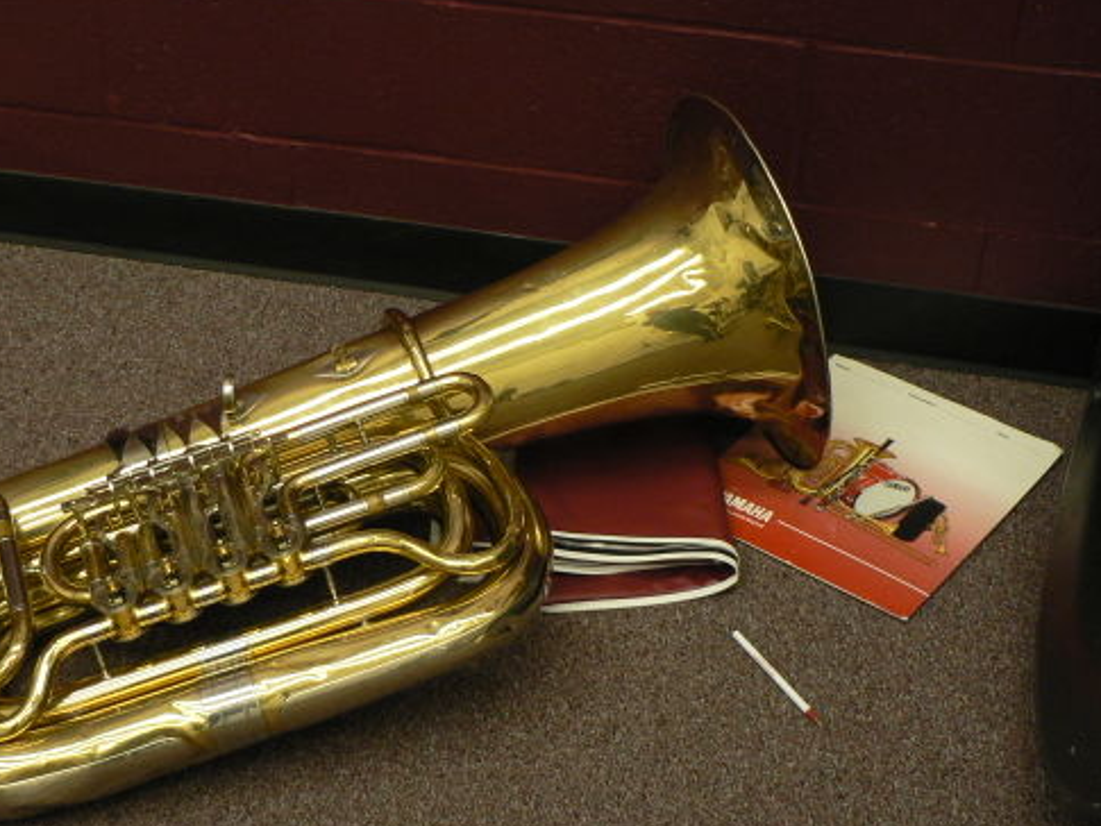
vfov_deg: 23.6
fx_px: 1972
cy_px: 458
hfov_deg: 31.0
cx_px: 400
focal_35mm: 62
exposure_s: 1/50
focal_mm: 7.9
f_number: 2.8
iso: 200
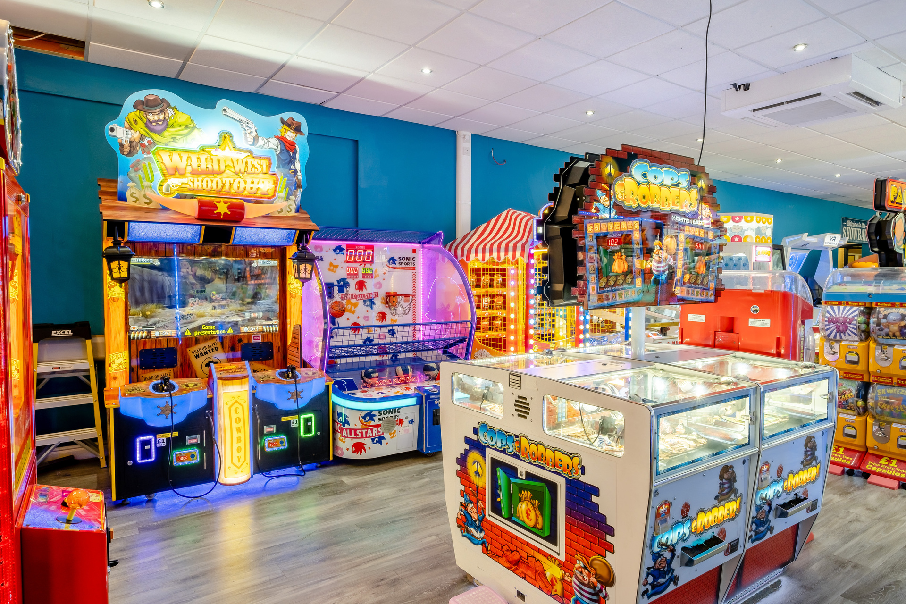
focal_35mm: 22
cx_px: 453
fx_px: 554
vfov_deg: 57.2
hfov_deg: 78.6
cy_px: 302
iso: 640
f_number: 8
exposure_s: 1/80
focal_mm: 14.5
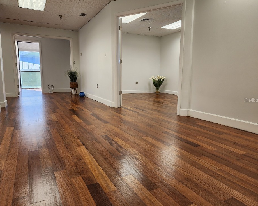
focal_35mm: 25
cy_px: 100
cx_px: 127
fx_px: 191
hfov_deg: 68.1
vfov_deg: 56.8
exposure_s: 1/120
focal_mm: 6.4
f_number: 1.8
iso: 80
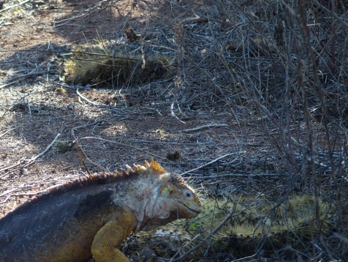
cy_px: 166
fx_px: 4295
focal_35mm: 427
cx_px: 102
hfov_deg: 4.6
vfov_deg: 3.5
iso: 100
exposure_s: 1/320
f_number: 3.2
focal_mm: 64.3
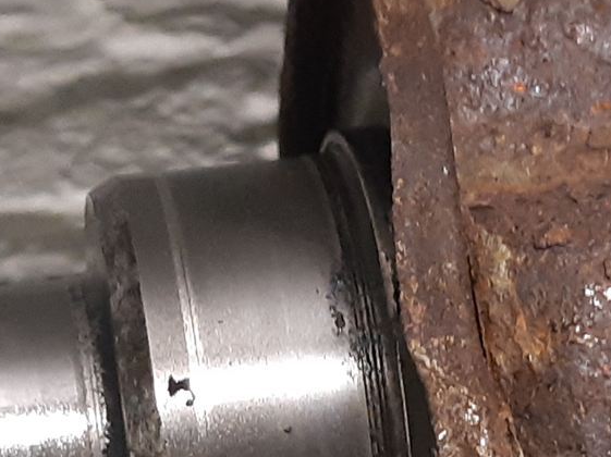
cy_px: 370
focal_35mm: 95
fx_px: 1676
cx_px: 331
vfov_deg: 15.4
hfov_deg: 20.7
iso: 200
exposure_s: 1/50
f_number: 1.7
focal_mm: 3.93
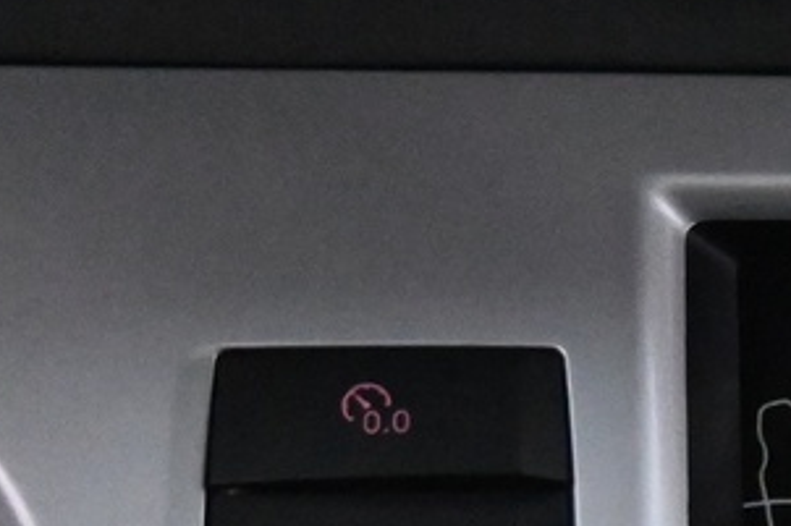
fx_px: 3184
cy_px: 453
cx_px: 1286
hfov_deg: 13.2
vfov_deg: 9.4
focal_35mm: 145
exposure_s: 1/160
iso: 6400
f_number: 3.5
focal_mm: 18
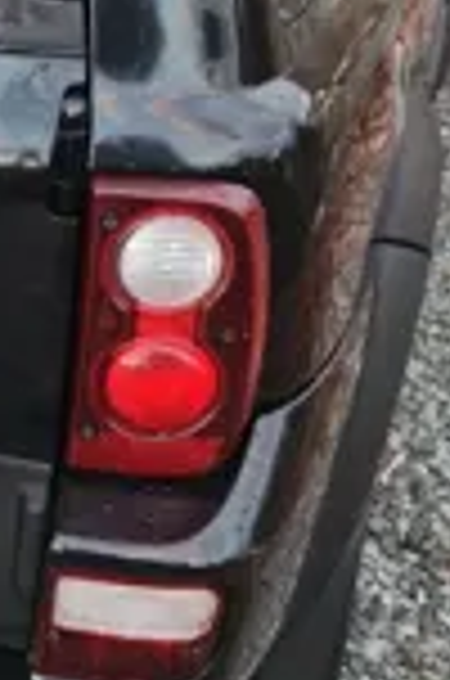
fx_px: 1300
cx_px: -180
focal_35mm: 69
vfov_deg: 29.2
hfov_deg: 18.0
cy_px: 243
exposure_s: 1/50
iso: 160
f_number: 1.8
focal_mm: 7
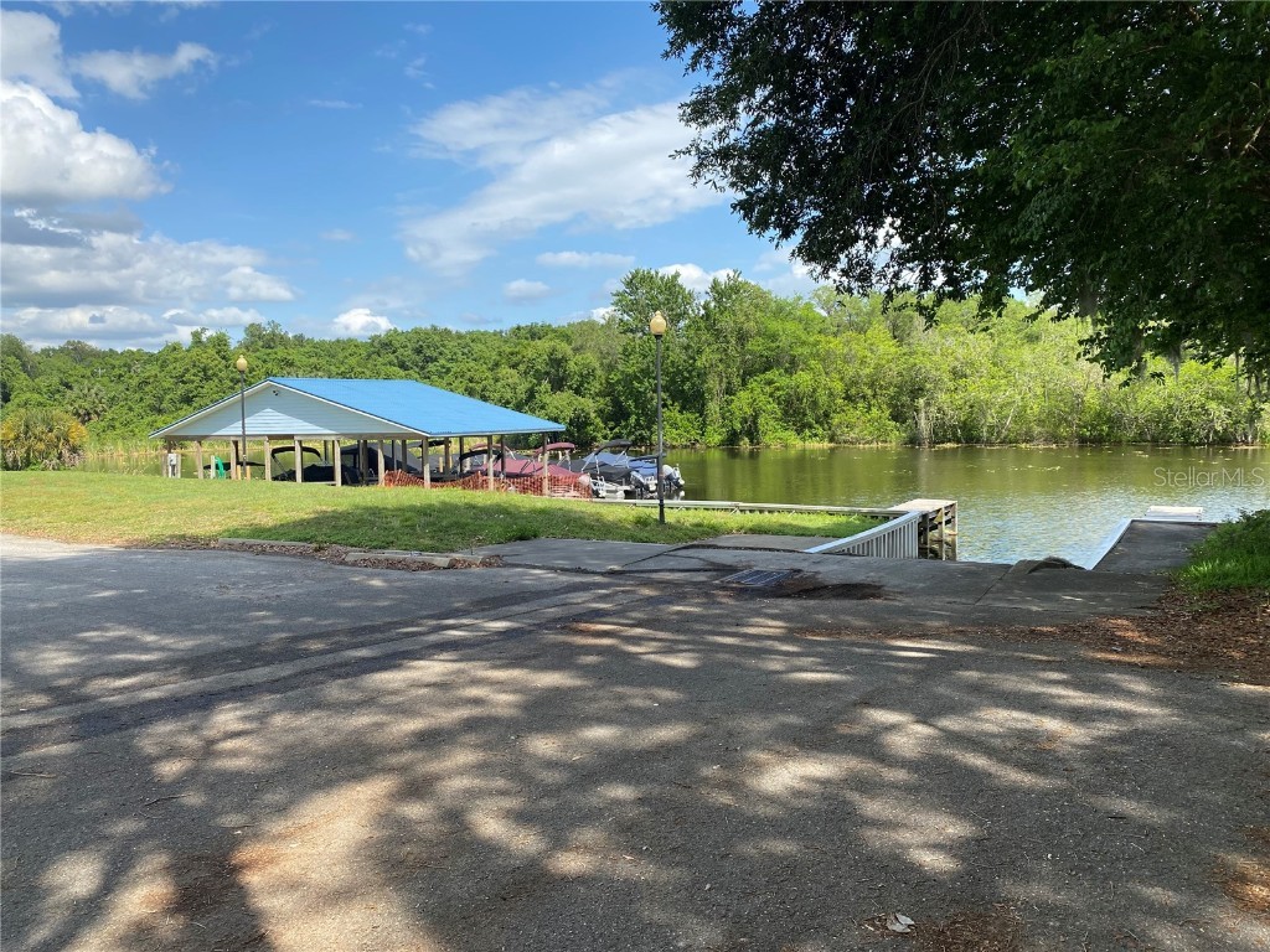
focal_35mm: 26
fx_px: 954
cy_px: 476
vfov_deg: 53.1
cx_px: 635
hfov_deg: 67.3
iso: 32
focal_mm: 4.25
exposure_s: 1/1866
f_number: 1.8
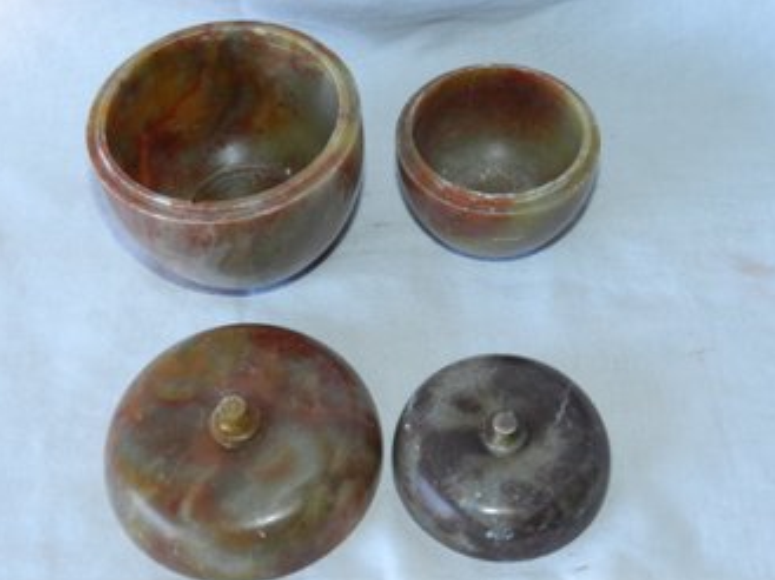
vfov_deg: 30.2
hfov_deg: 39.7
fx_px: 1073
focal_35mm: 48
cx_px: 392
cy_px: 296
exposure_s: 1/30
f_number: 4.2
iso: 200
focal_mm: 8.1
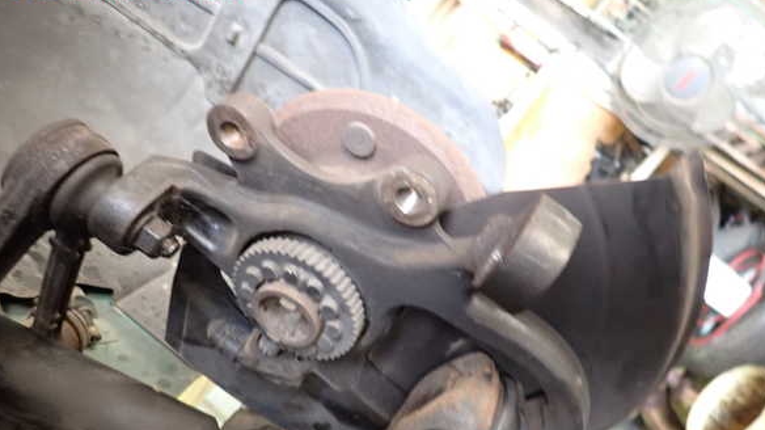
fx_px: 568
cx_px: 388
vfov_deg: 41.2
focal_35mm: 28
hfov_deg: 67.9
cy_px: 267
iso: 400
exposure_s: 1/30
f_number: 2
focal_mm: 4.5
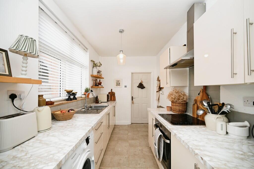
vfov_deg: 81.2
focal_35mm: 14
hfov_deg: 104.2
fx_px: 99
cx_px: 127
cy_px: 84
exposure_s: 1/60
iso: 450
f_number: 4
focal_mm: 14
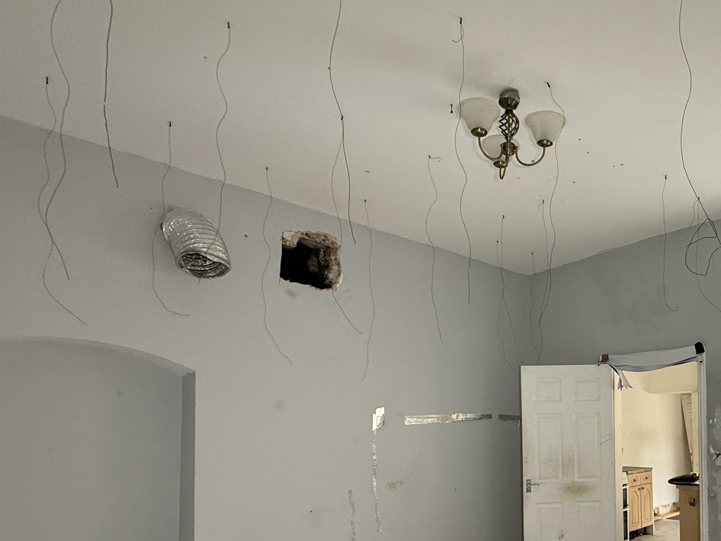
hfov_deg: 67.8
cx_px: 525
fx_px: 500
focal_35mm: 24
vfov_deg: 54.1
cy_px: 407
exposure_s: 1/60
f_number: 2.2
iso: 400
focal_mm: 2.22
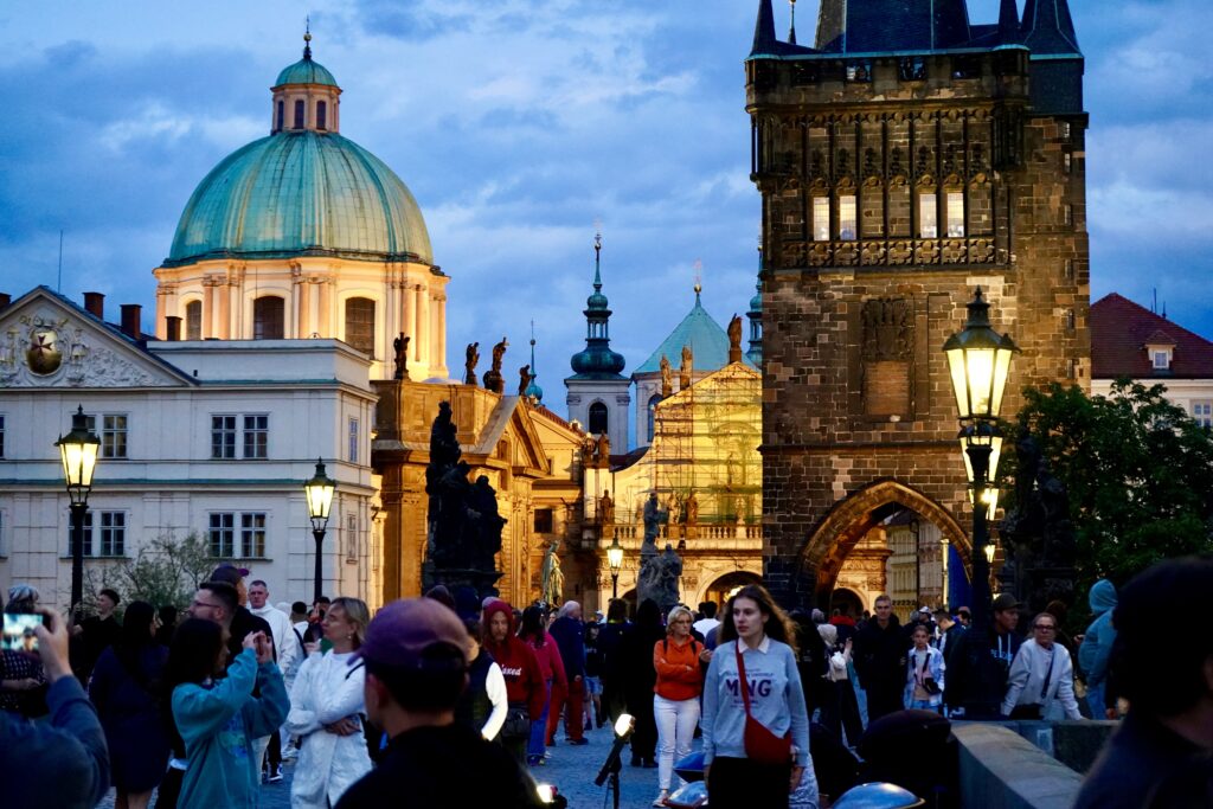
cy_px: 404
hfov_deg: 28.8
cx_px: 606
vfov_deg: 19.5
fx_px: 2359
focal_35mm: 70
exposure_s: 1/60
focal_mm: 70
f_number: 5.6
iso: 6400
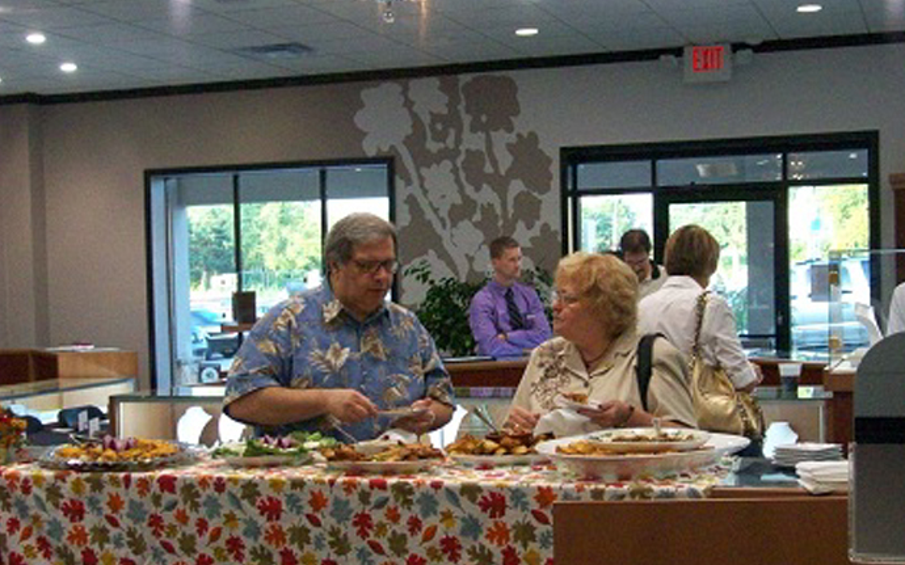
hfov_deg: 35.7
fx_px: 1406
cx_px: 452
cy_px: 307
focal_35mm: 57
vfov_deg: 22.7
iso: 488
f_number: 3.6
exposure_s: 1/169
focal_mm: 8.8
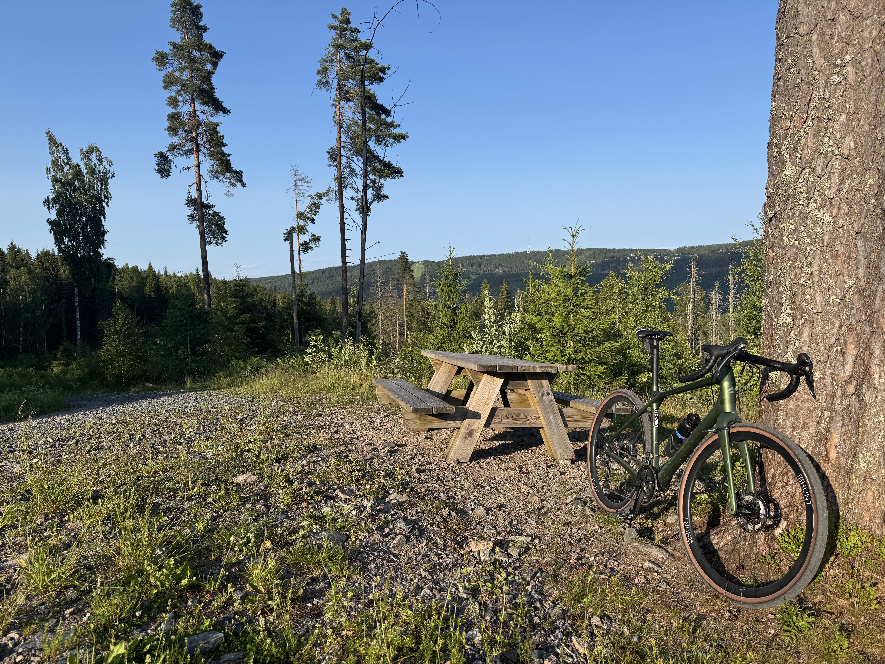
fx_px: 614
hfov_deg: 71.6
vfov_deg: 56.8
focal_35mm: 24
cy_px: 332
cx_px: 442
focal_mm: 6.76
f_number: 1.78
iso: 80
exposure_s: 1/3096
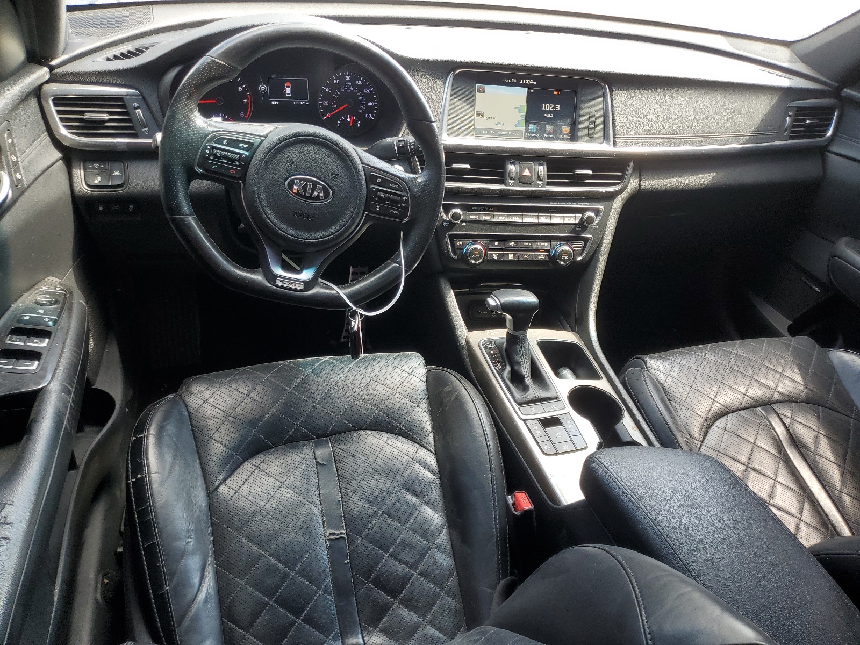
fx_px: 646
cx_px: 430
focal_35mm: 26
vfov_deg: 53.1
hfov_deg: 67.3
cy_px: 322
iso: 50
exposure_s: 1/147
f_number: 1.5
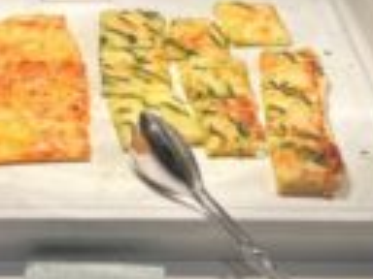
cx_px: 44
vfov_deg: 11.1
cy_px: -110
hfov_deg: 15.0
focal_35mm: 130
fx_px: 1401
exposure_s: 1/265
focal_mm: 5.7
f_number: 1.5
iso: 40
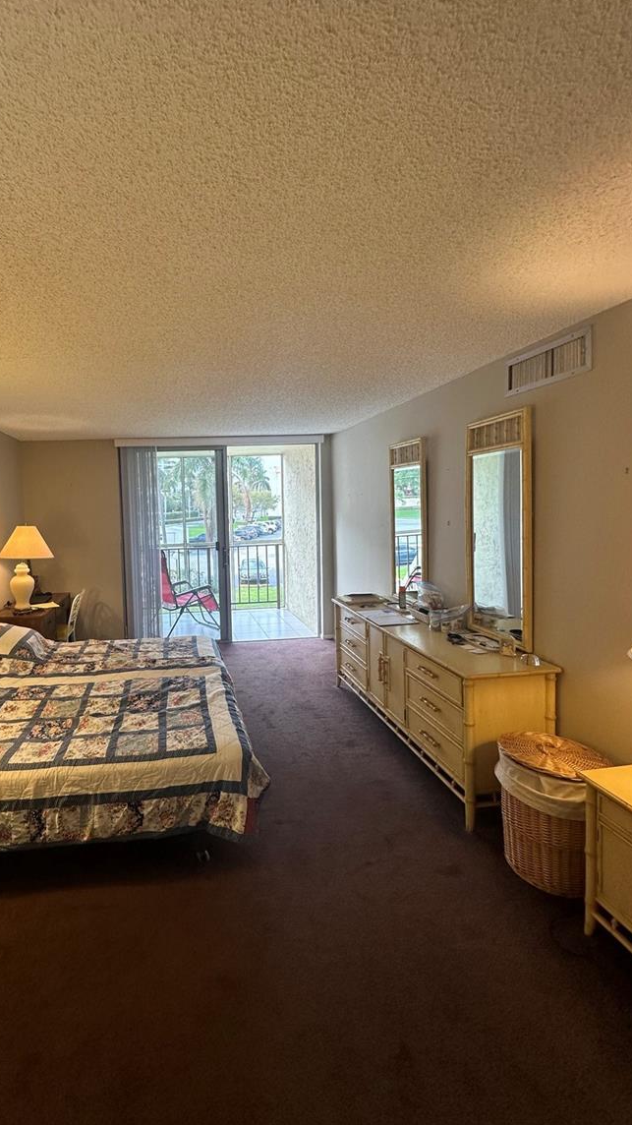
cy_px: 536
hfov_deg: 65.2
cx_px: 207
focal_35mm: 16
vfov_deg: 99.3
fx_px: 477
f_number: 2.2
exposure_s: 1/120
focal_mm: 2.22
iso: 160
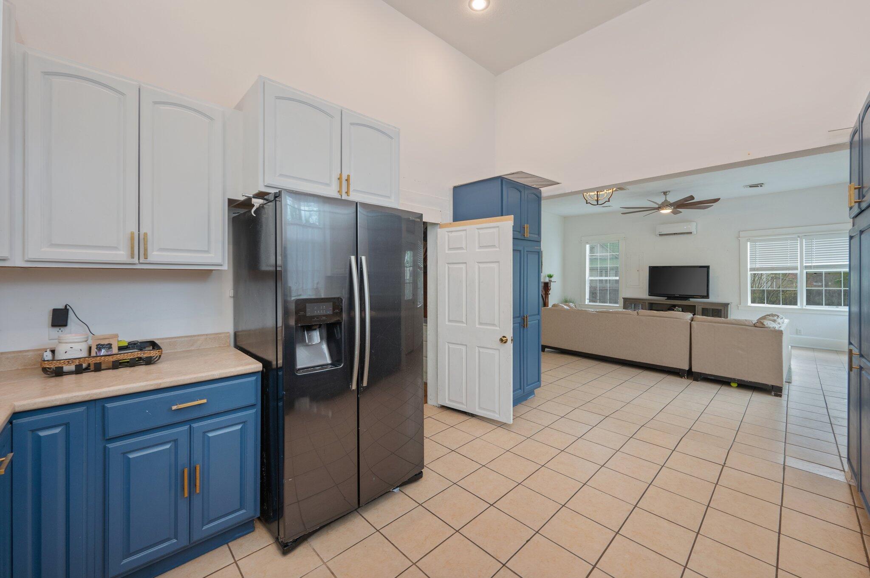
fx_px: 338
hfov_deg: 104.3
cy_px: 289
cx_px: 435
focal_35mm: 14
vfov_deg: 81.1
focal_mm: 14
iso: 320
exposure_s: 1/30
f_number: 9
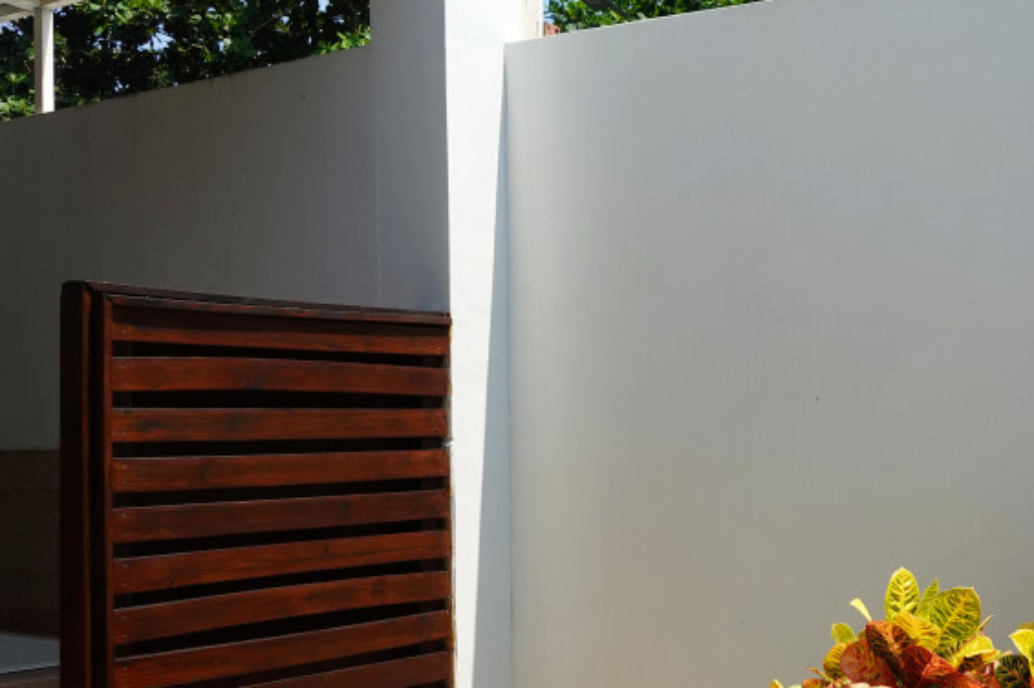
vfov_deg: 26.3
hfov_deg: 37.5
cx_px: 824
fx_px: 1464
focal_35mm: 51
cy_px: 459
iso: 125
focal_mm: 9.4
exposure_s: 1/640
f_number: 5.6
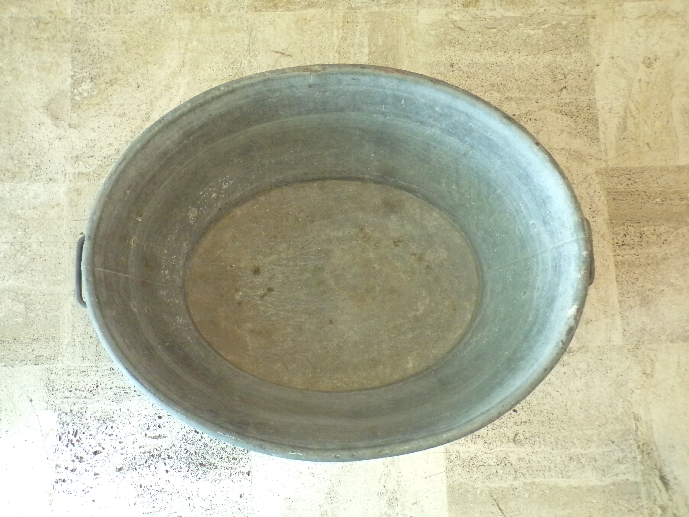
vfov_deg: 44.2
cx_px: 344
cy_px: 258
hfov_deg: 56.8
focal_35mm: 32
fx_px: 637
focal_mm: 5.8
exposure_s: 1/17
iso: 800
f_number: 3.2
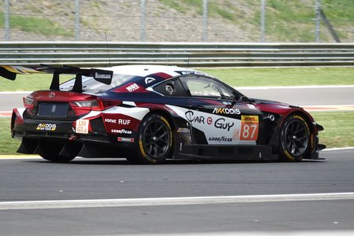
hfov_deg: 6.9
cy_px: 118
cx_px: 177
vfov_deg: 4.6
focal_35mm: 300
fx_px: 2950
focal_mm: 110.13
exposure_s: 1/800
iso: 200
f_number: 4
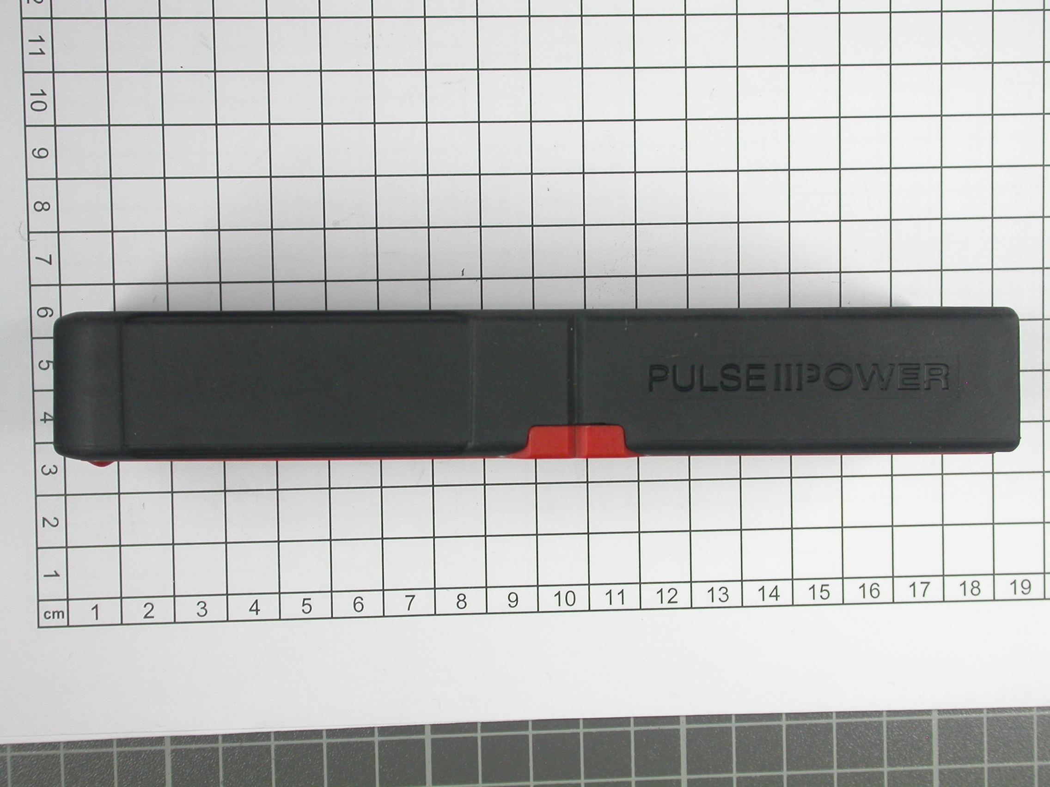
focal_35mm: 79
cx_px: 525
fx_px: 2396
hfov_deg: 24.7
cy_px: 394
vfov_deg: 18.7
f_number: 4.5
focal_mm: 16.4
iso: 100
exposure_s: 1/73.2
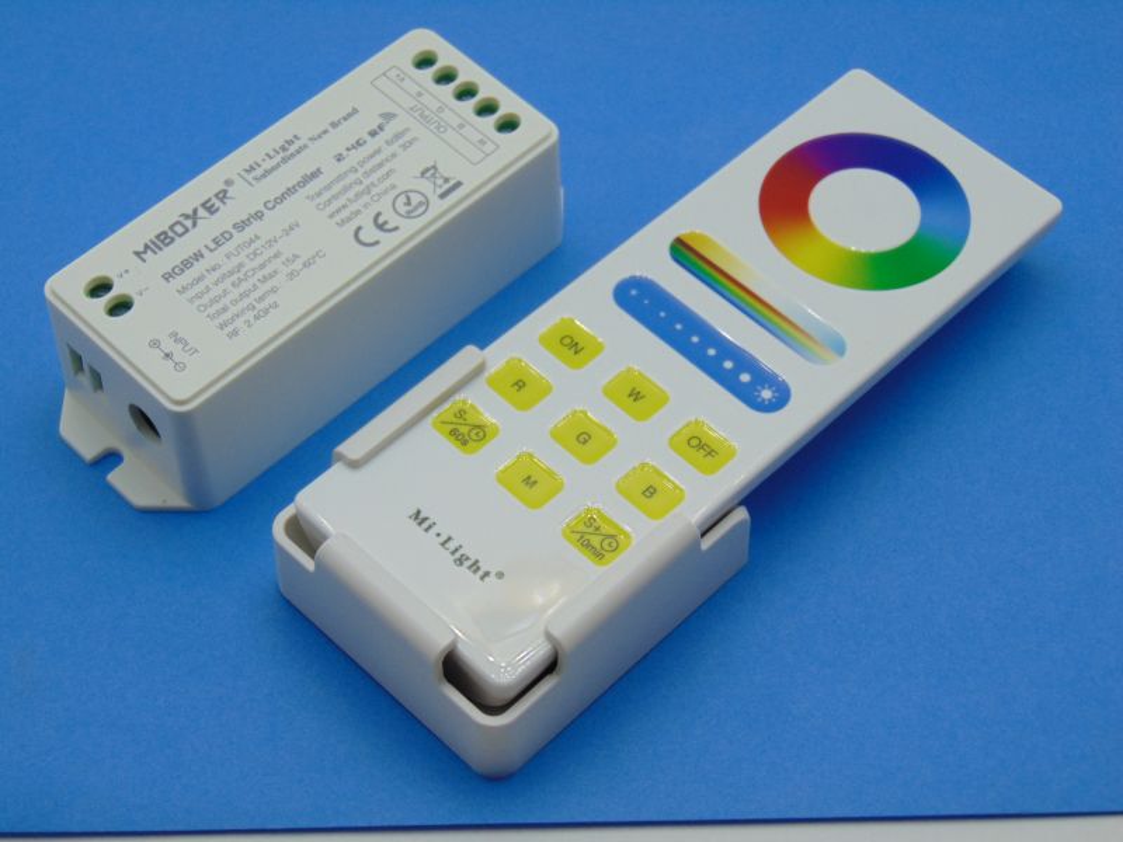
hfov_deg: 27.4
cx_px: 562
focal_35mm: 71
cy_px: 421
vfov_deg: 20.7
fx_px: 2303
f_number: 3.7
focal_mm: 12.8
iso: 80
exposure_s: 1/160
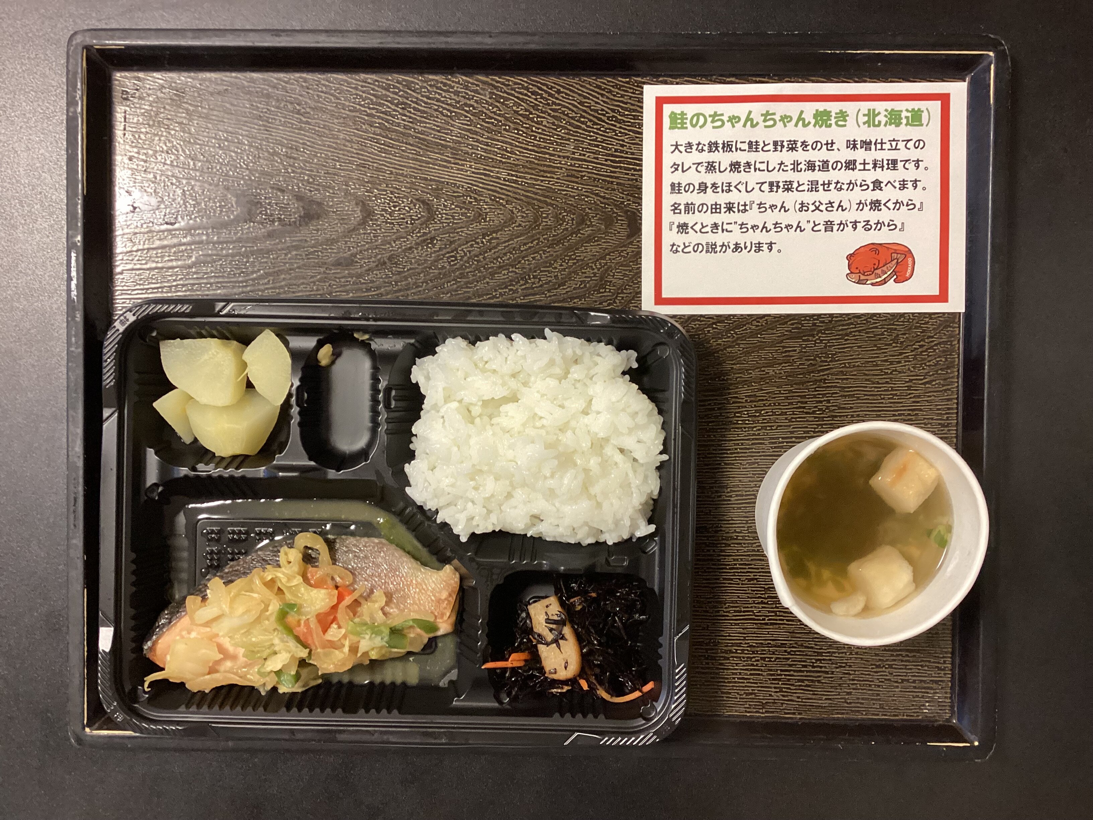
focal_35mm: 31
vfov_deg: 45.4
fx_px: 979
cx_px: 546
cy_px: 410
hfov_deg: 58.4
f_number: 2.4
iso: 320
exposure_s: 1/60
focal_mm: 3.3
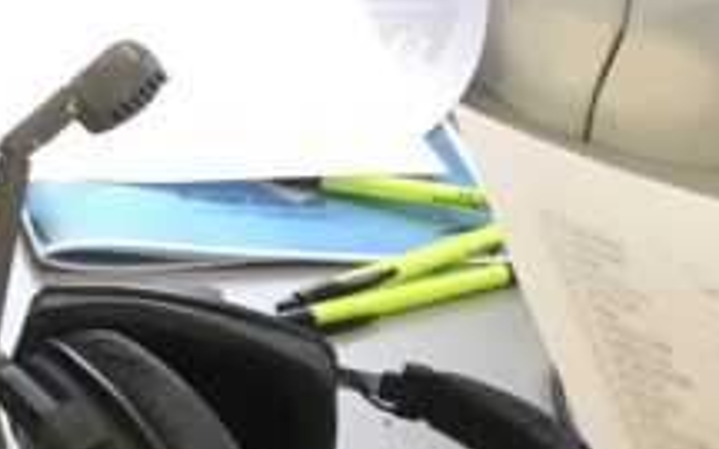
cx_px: -907
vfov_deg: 8.6
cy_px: -30
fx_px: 2978
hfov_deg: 11.7
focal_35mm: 152
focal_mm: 4.15
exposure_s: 1/33
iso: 32
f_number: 2.2
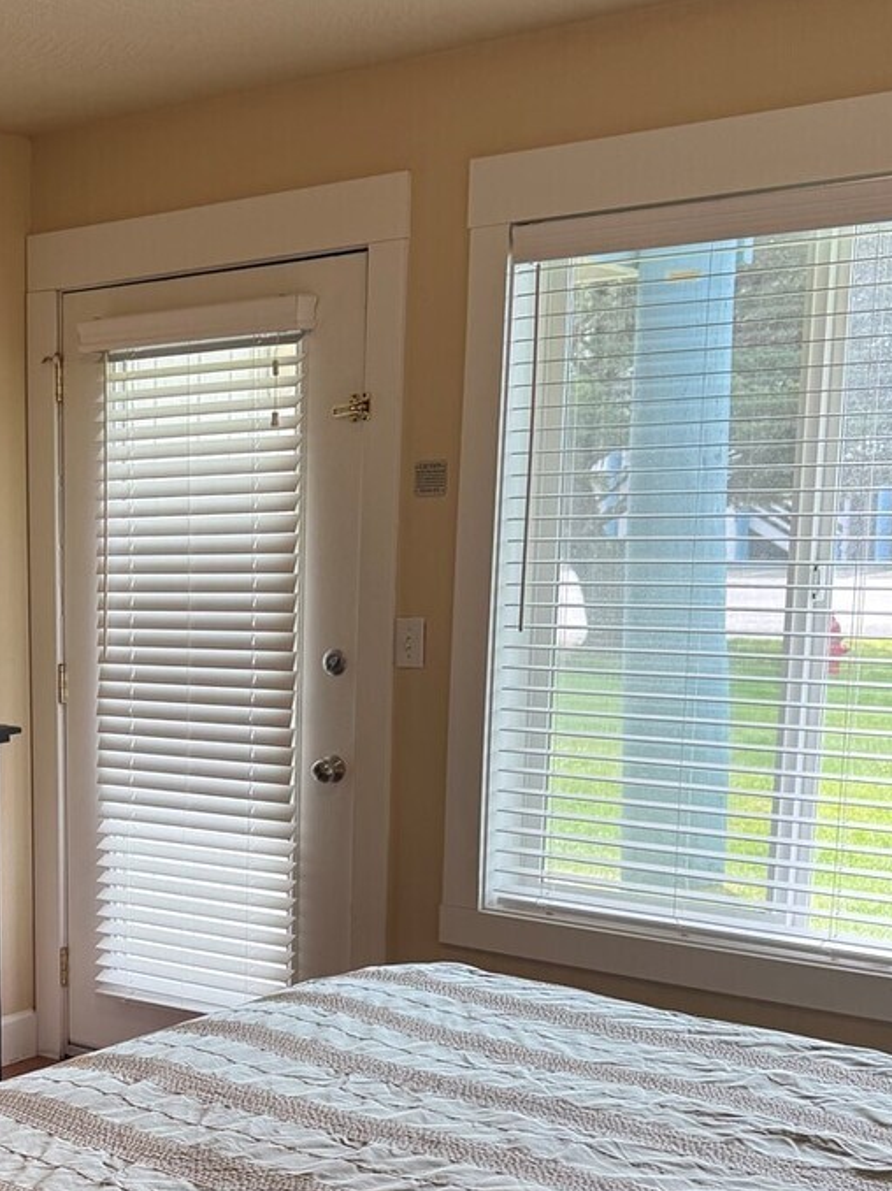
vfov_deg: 37.0
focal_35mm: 51
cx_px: 33
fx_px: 1753
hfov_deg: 27.2
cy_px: 829
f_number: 1.78
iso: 80
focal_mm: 6.76
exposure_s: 1/121
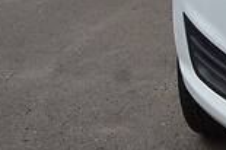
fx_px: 972
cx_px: 503
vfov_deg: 8.5
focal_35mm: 155
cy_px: -127
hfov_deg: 11.5
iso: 100
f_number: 9
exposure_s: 1/320
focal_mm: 20
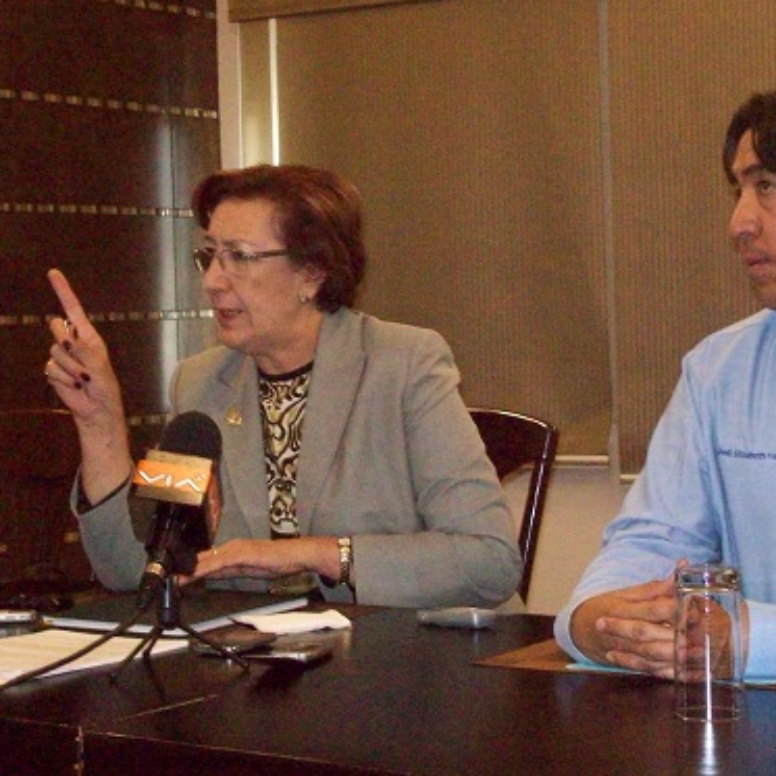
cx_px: 385
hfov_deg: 20.9
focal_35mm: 83
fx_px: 2105
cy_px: 388
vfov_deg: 20.9
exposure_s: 1/97.2
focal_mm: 11.6
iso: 800
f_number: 3.8
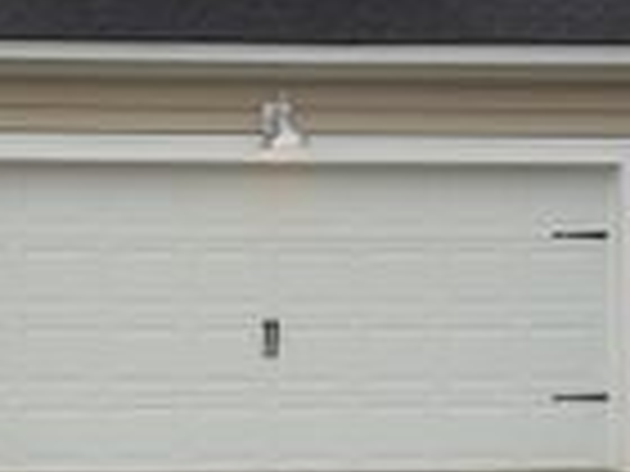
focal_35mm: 157
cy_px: 187
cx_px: -216
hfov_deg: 12.2
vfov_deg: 9.5
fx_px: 2857
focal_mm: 6
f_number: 3.5
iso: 80
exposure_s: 1/160
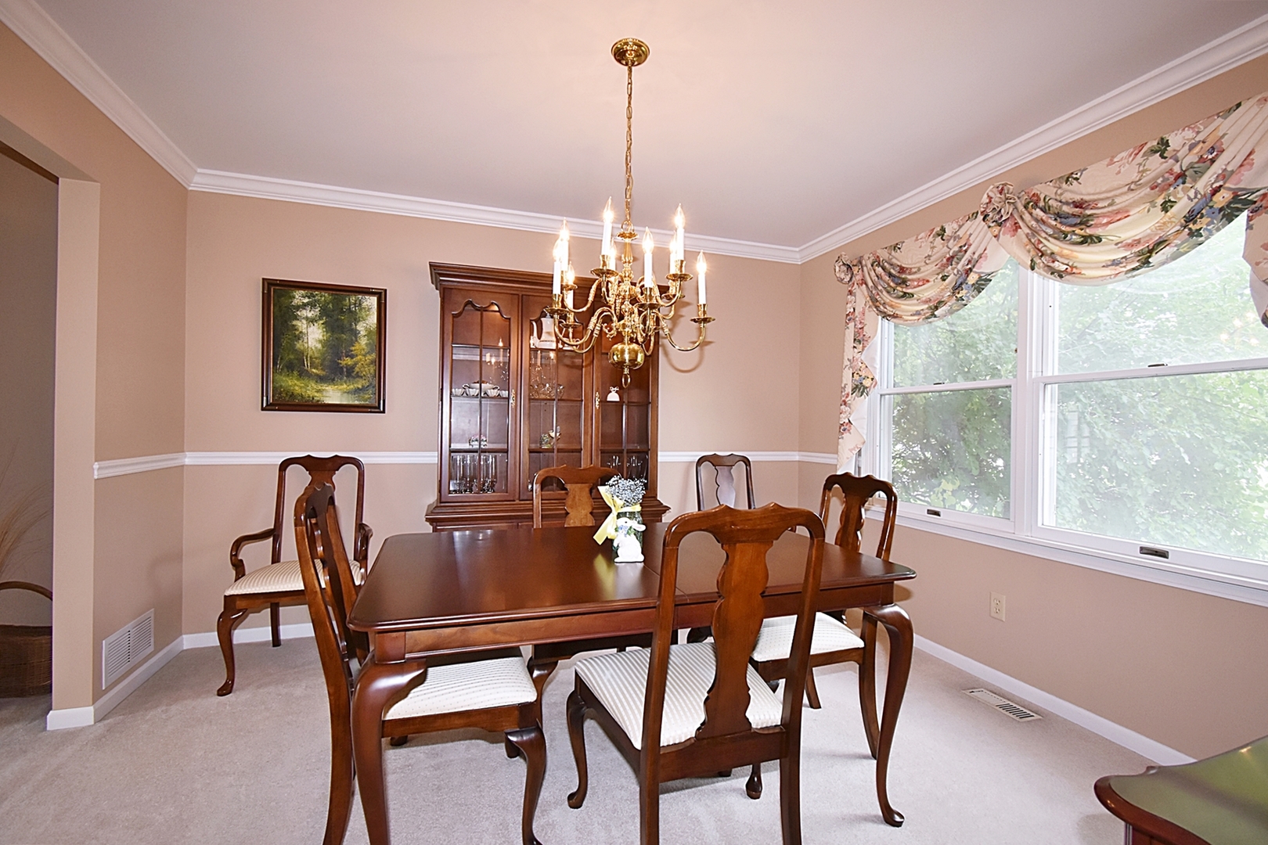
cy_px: 422
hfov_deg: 100.4
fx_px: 528
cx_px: 634
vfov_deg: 77.3
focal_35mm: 15
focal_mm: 10
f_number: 5
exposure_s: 1/100
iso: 800
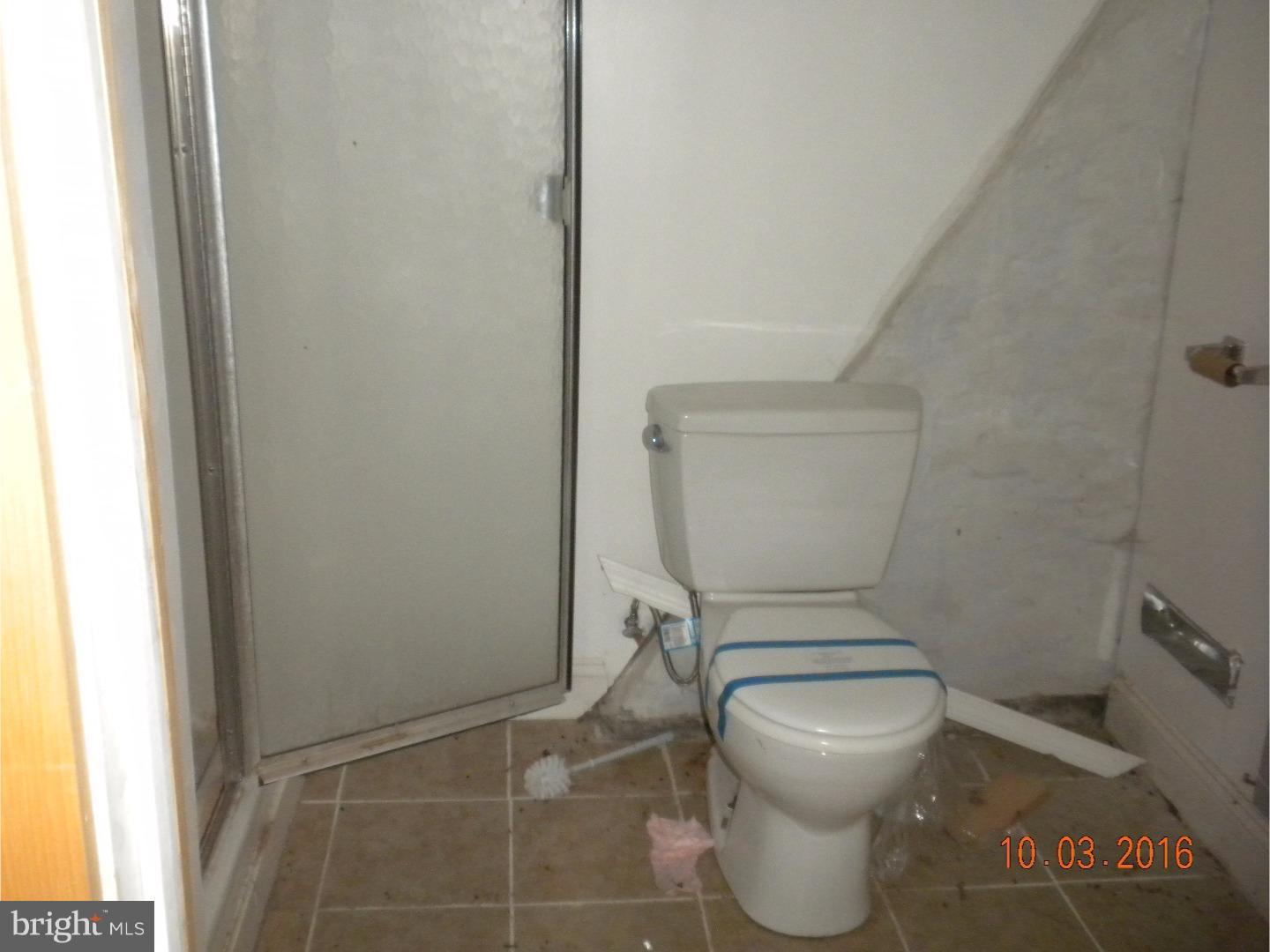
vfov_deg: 38.7
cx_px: 635
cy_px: 476
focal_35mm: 37
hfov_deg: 50.1
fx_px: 1357
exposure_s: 1/30
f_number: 3.5
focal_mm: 6.6
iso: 400
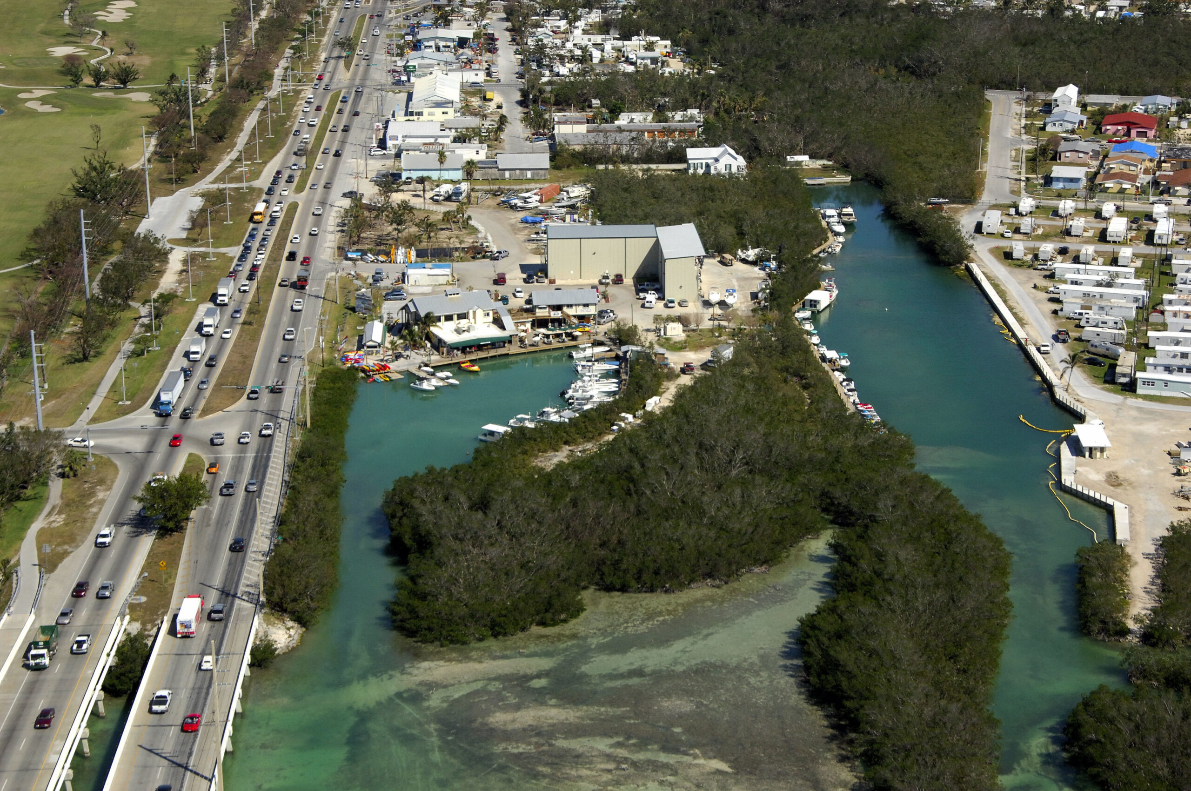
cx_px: 596
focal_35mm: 72
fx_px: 2379
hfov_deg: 28.1
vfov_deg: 18.9
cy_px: 396
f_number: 9
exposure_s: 1/1000
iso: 400
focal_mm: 48
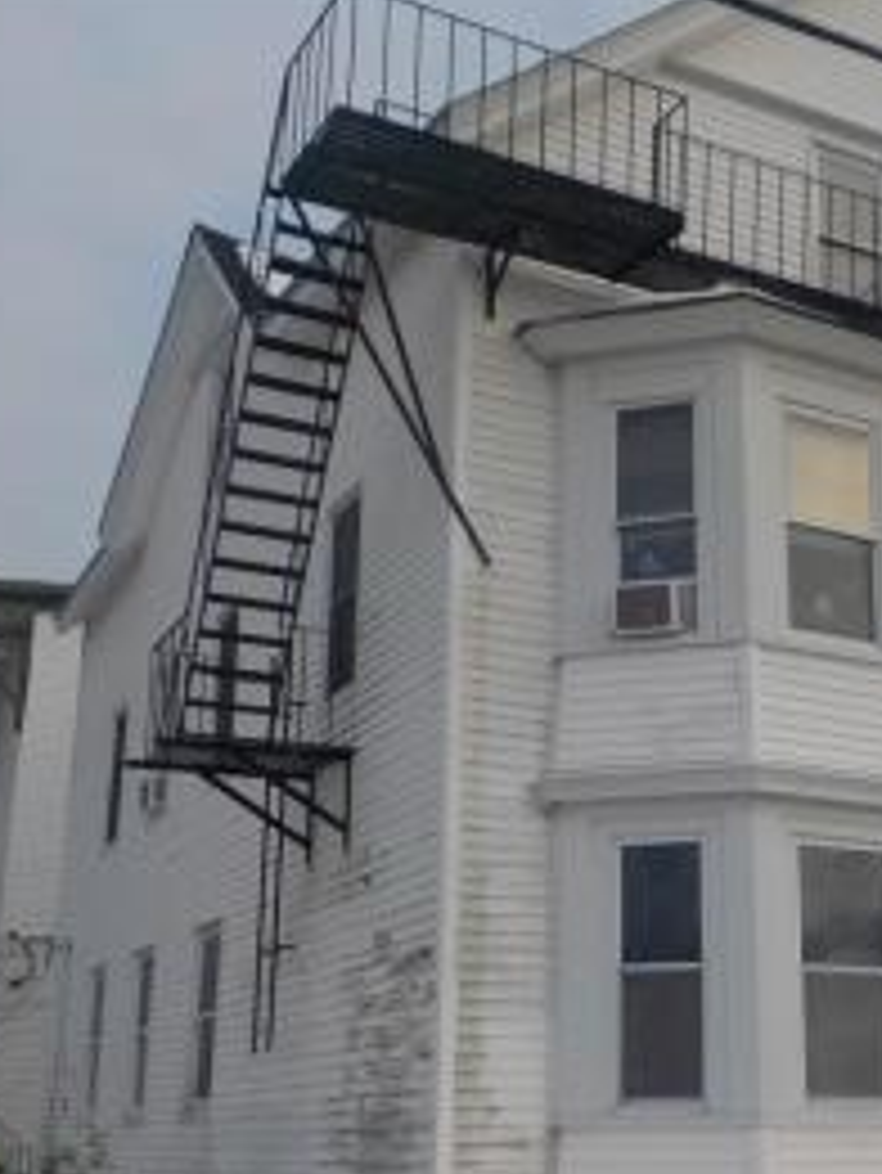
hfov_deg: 30.9
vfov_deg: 41.2
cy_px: 648
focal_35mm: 46
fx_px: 1561
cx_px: 688
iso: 125
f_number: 3.3
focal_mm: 4.1
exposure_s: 1/640
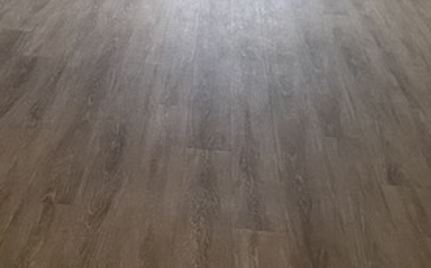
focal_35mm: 40
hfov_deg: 49.2
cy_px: -175
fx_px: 469
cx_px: 187
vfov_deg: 22.9
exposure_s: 1/120
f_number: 1.8
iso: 100
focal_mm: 1.57
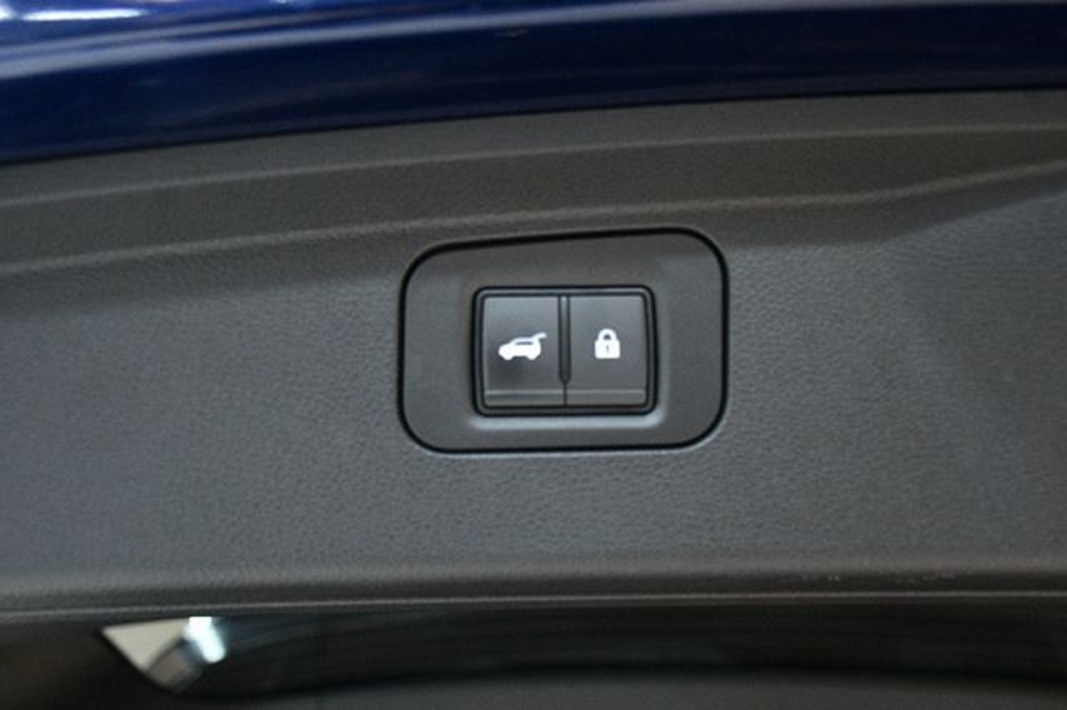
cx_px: 534
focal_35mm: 40
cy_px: 355
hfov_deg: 48.5
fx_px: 1185
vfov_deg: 33.4
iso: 4500
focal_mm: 27
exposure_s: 1/60
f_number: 4
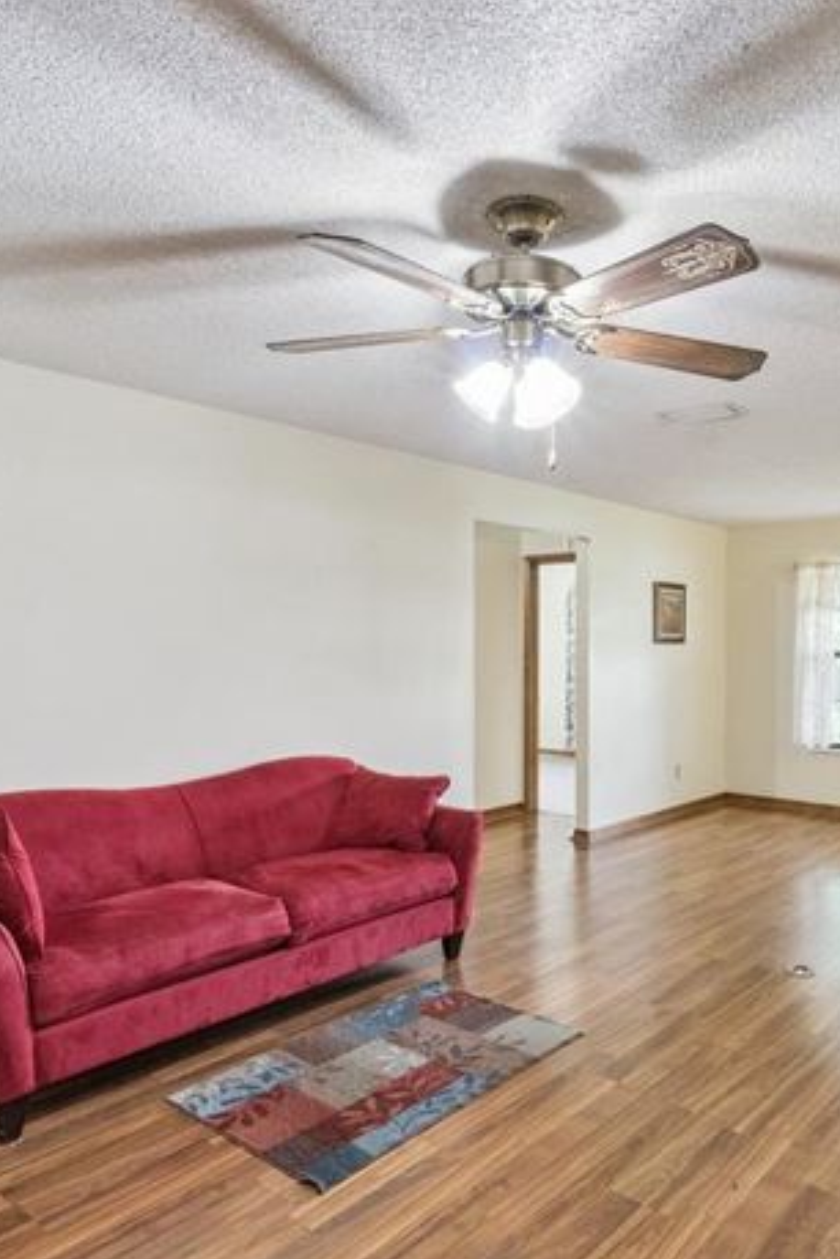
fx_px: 805
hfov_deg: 54.1
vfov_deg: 76.1
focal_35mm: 23
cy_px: 638
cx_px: 553
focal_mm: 10
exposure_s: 1/6
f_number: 11
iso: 1600
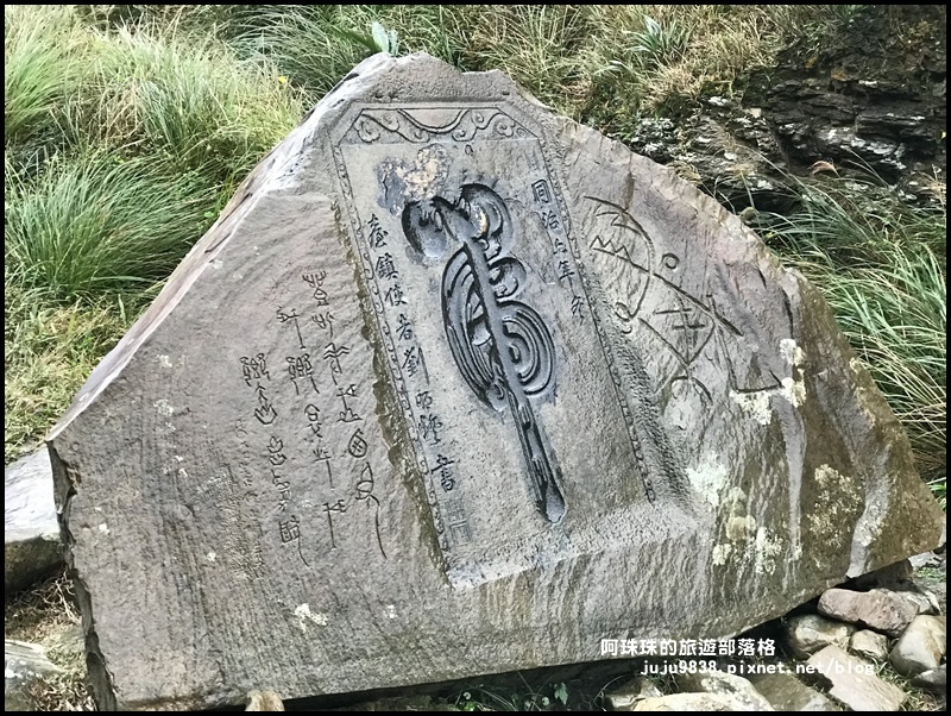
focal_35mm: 57
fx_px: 1568
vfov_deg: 25.7
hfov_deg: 33.7
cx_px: 476
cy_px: 358
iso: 160
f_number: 2.8
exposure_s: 1/60
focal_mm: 6.6
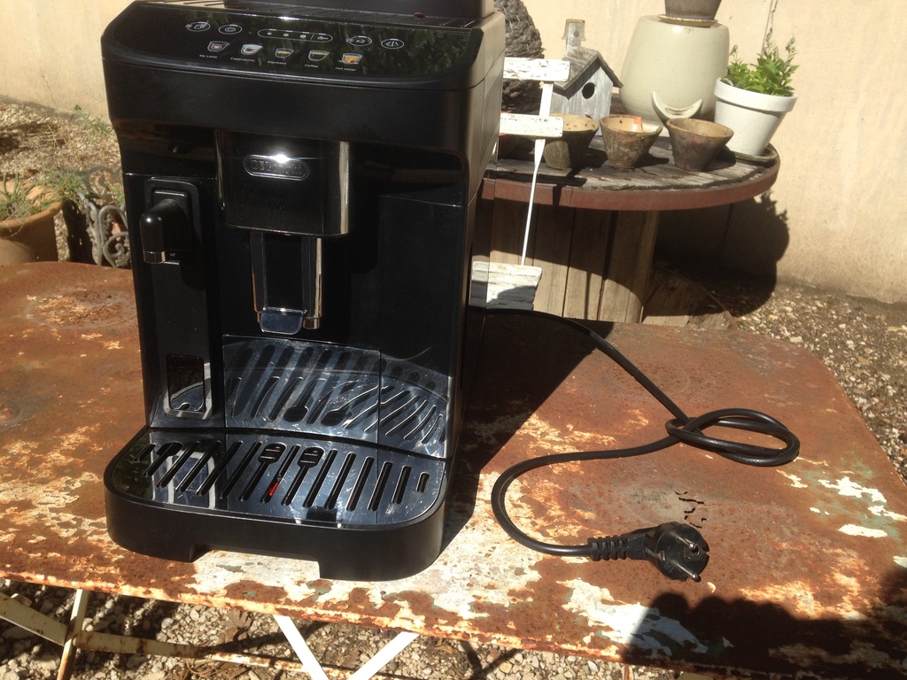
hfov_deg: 55.4
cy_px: 340
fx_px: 865
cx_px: 454
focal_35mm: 33
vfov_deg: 42.9
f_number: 2.4
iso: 50
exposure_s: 1/1595
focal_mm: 4.12
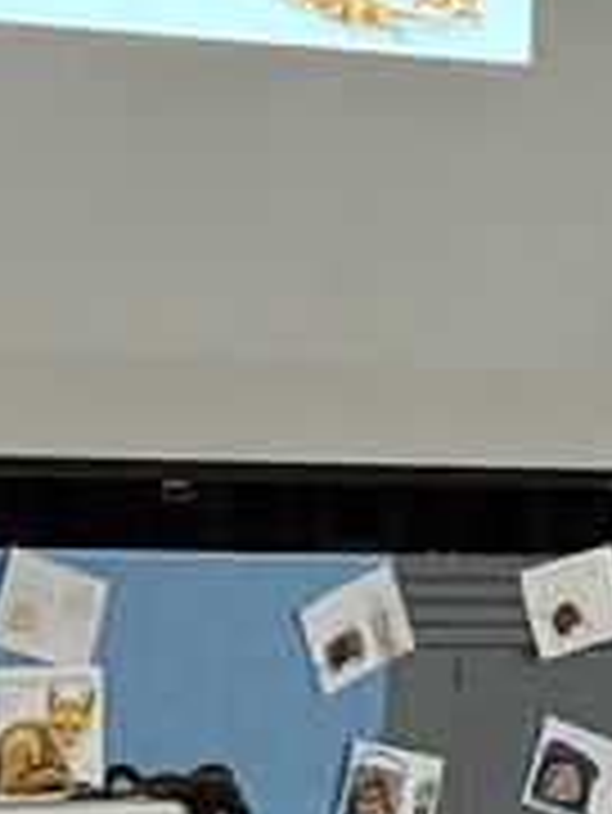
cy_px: 657
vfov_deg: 7.3
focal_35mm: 271
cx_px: 846
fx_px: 6381
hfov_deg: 5.5
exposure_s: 1/24
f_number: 1.78
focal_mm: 6.76
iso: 640
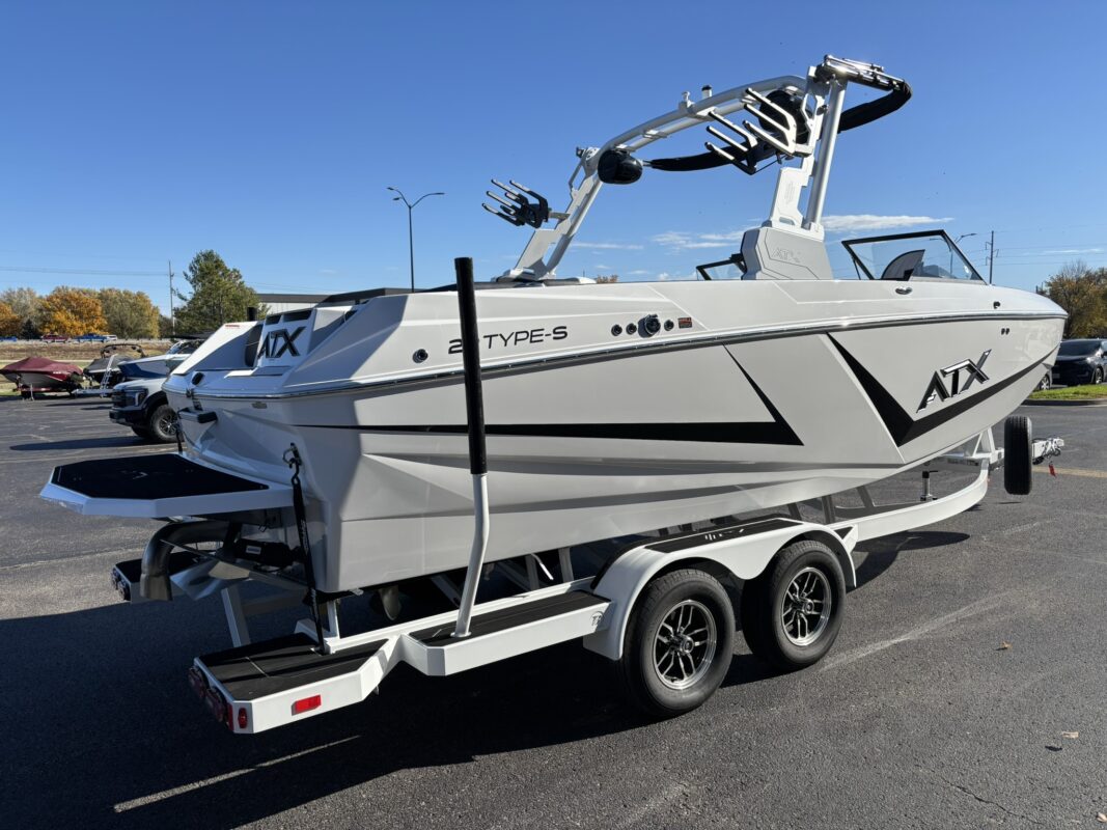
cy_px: 415
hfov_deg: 67.3
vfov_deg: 53.1
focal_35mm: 26
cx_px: 554
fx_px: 831
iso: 50
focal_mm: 5.96
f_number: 1.6
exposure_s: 1/4255
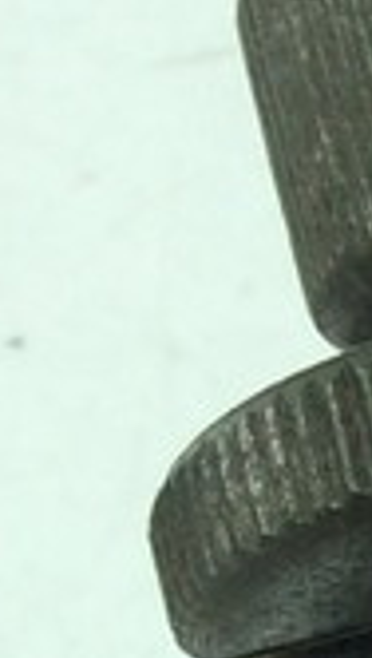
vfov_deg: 7.7
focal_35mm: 268
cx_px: 1801
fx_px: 4676
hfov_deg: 4.1
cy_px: 1280
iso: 32
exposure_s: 1/342
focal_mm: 3.3
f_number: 2.4
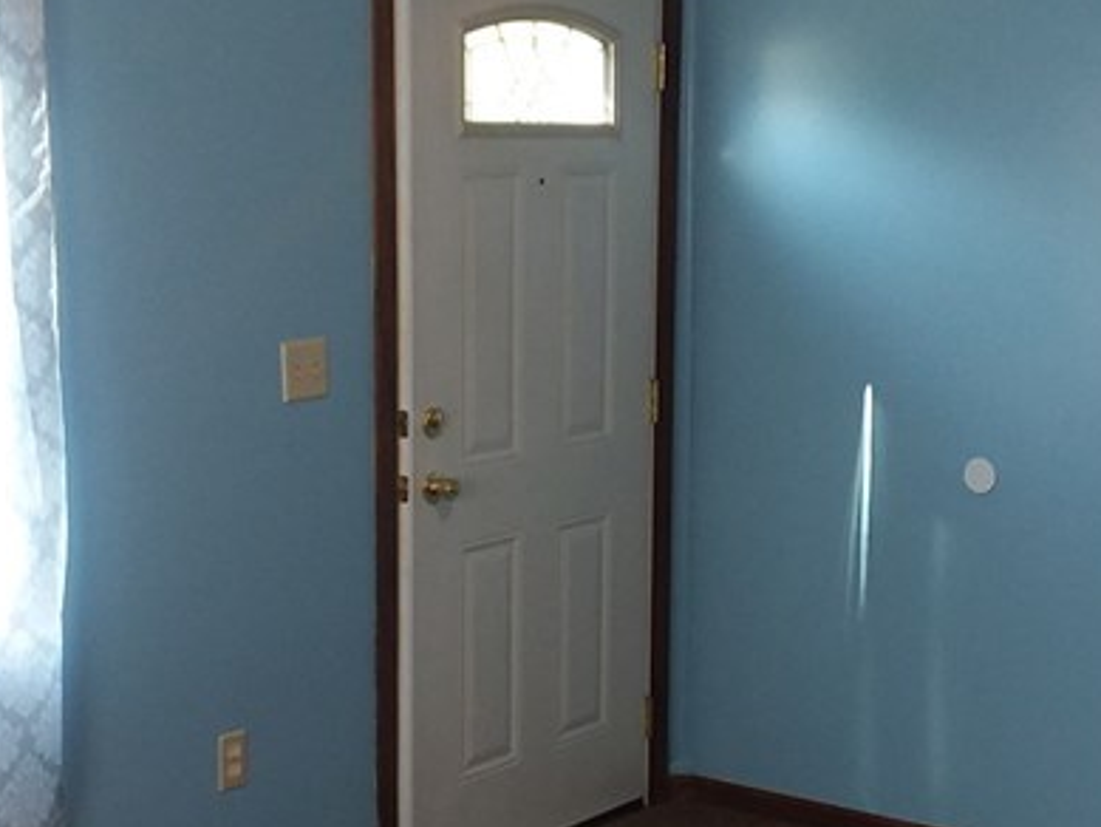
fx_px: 2259
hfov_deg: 27.3
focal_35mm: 71
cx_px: 685
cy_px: 515
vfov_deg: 20.7
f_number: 1.9
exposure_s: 1/30
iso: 64
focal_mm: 2.91
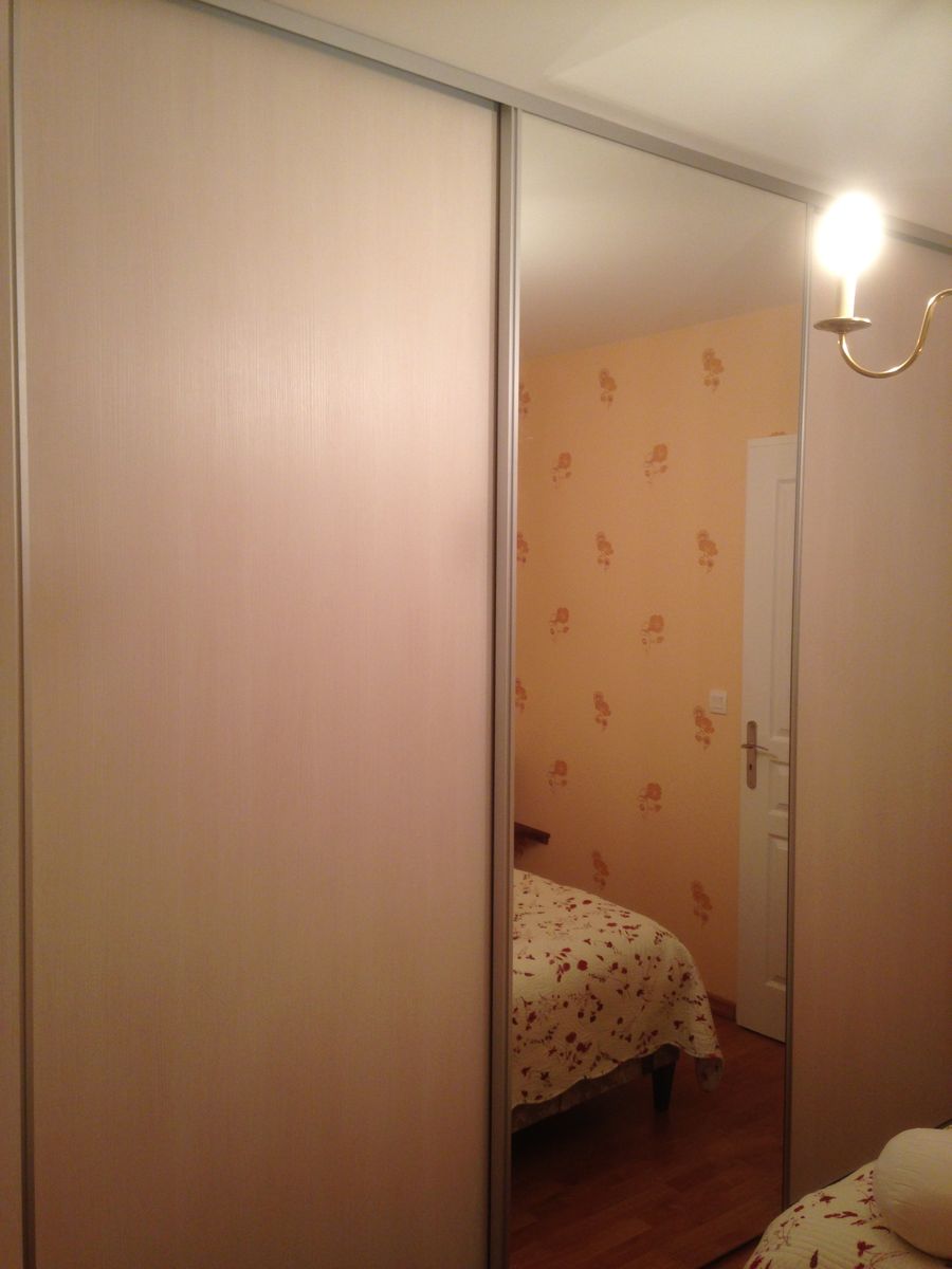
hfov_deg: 42.9
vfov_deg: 55.4
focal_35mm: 33
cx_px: 476
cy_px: 634
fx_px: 1210
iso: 64
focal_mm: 4.12
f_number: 2.4
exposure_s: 1/20
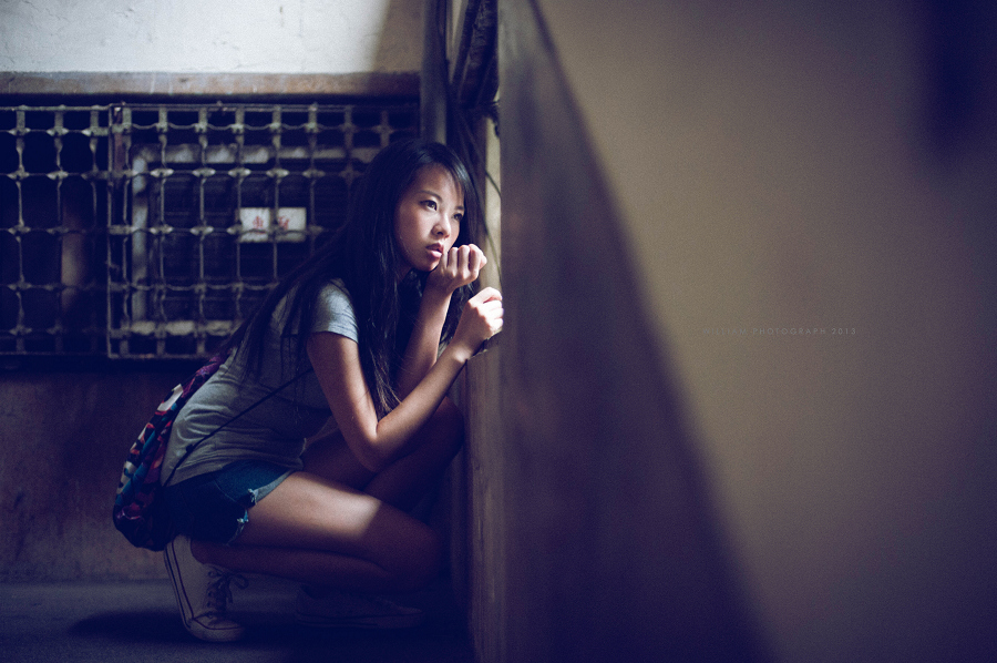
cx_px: 498
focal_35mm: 50
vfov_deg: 26.9
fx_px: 1383
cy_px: 332
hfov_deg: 39.6
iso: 1250
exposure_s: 1/80
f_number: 1.6
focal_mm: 50
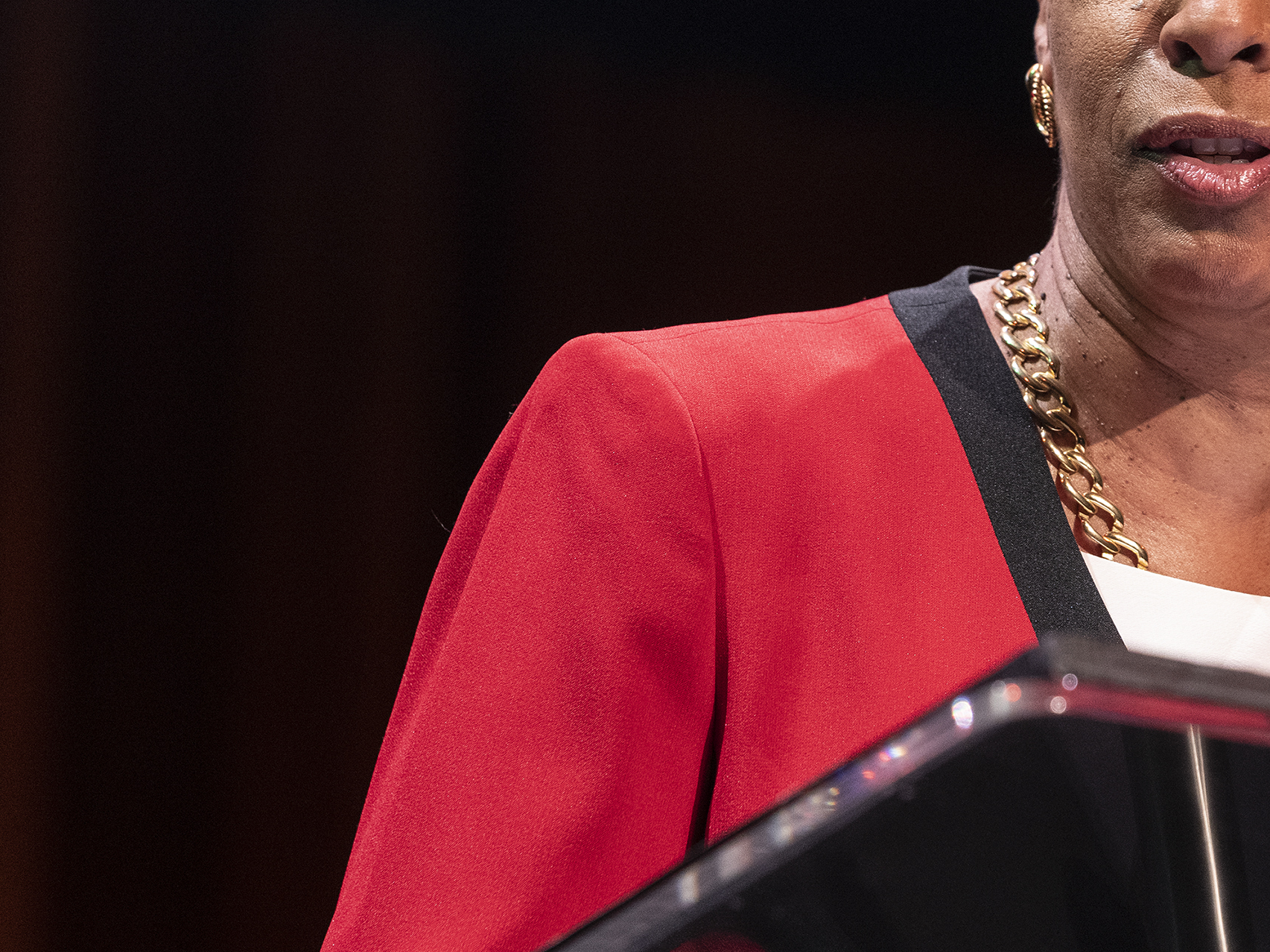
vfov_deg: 4.4
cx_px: 1109
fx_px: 12291
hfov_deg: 5.9
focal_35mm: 335
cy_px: 228
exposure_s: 1/100
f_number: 4
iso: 1600
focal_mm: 198
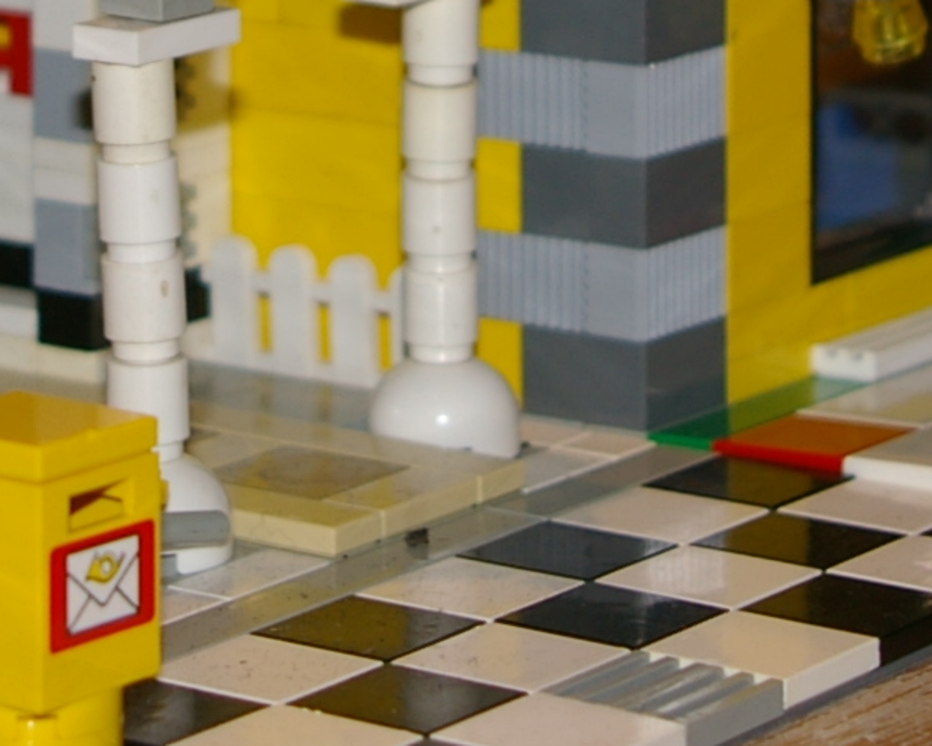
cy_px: -332
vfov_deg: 7.2
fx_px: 5829
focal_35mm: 211
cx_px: 365
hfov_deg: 9.1
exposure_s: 1/45
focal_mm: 31
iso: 200
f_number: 4
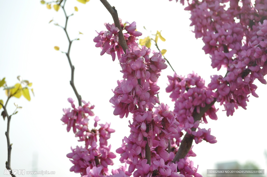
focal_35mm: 48
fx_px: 356
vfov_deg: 28.0
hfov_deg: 41.2
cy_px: 88
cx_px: 134
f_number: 5.6
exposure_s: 1/640
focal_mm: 32
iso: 200
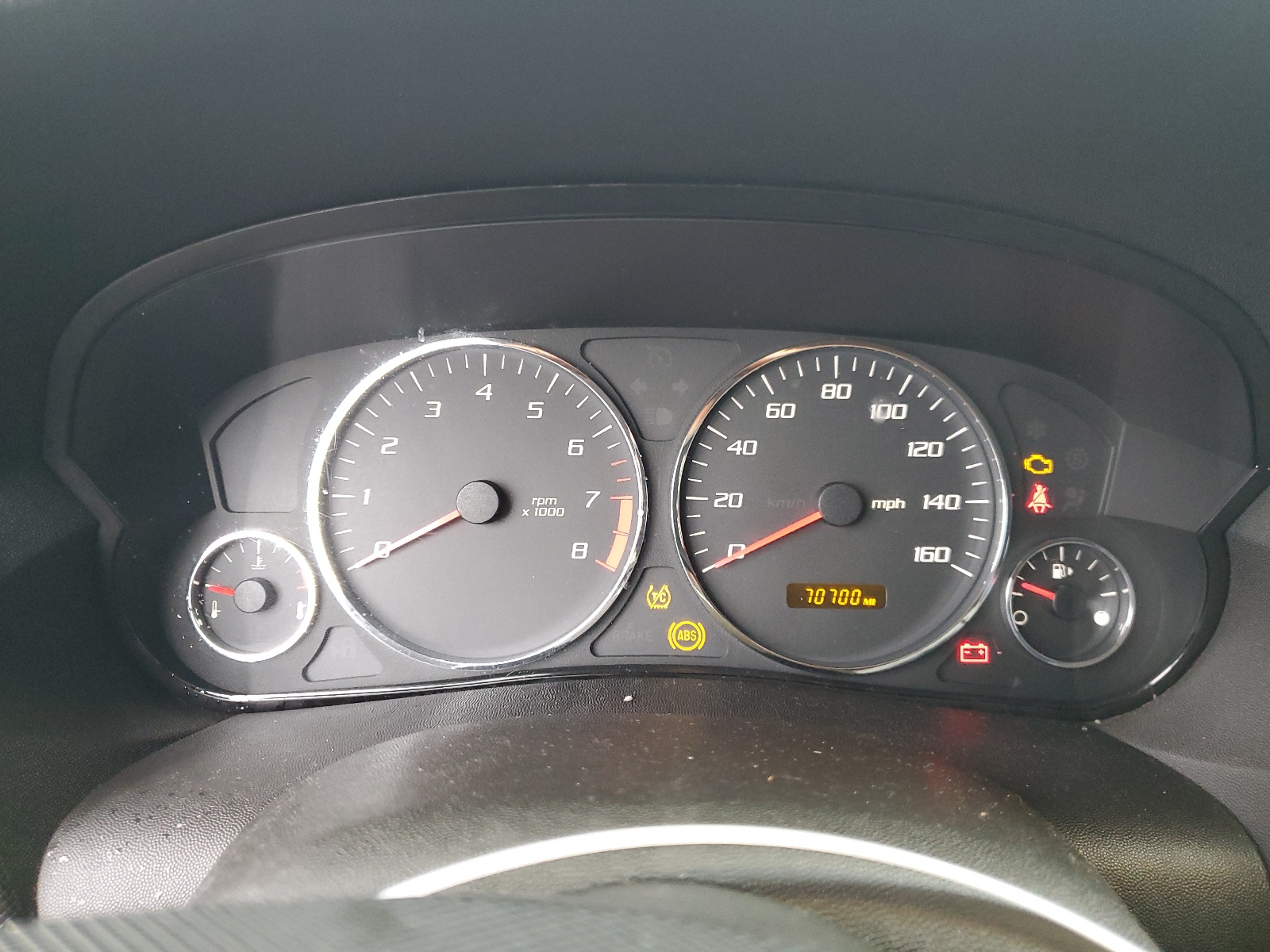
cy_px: 476
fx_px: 954
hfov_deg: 67.3
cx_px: 635
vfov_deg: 53.1
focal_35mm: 26
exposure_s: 1/60.2
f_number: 1.5
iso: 244
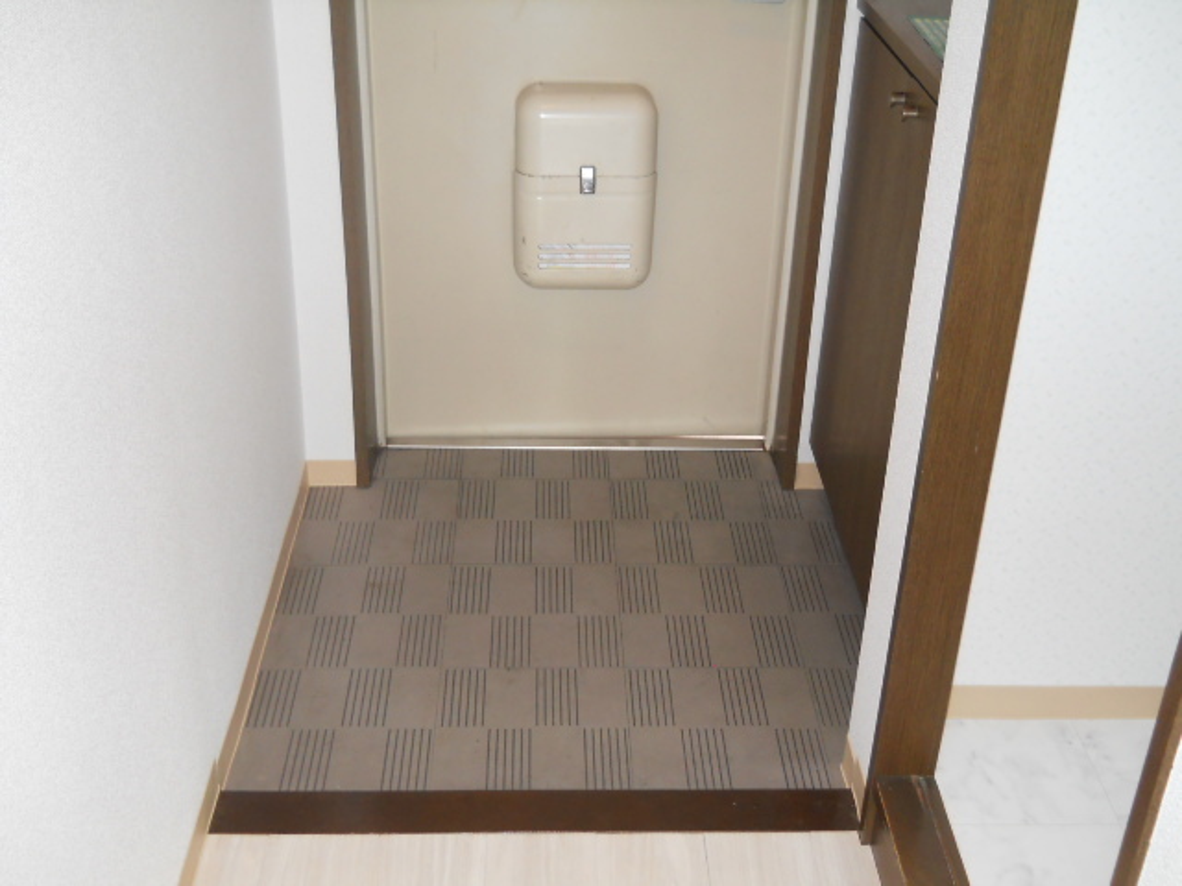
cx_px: 591
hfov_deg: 45.8
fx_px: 1400
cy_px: 443
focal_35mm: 41
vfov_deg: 35.1
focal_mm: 6.72
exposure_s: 1/30
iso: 200
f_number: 3.1
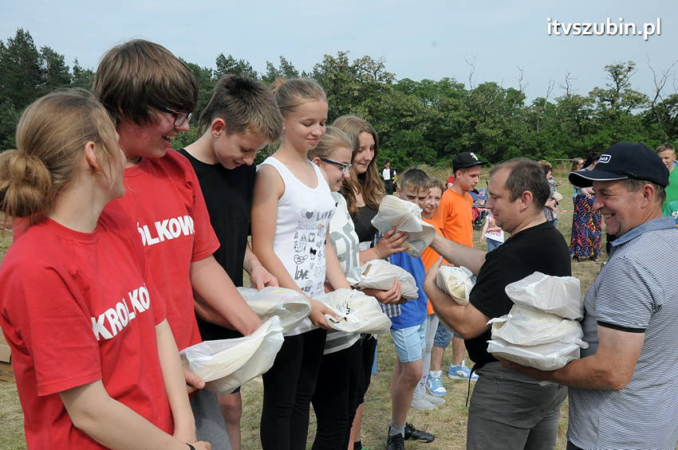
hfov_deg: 57.3
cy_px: 225
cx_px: 339
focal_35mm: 33
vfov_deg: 39.9
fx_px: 621
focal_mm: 22
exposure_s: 1/640
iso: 800
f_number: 13
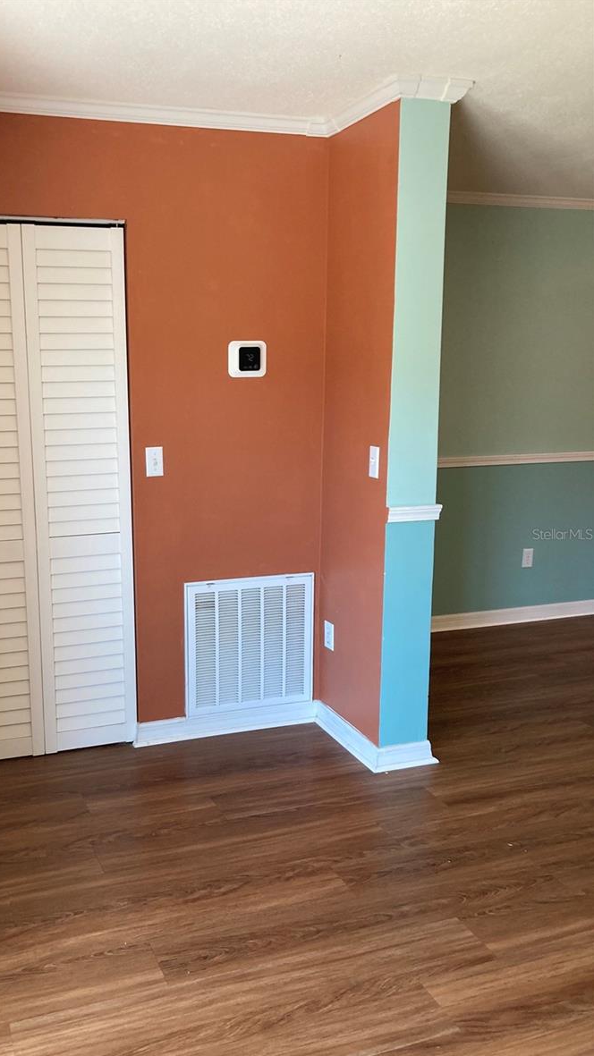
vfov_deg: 62.6
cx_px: 193
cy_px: 534
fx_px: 868
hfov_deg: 37.3
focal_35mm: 31
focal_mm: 3.99
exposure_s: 1/60
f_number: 1.8
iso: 100
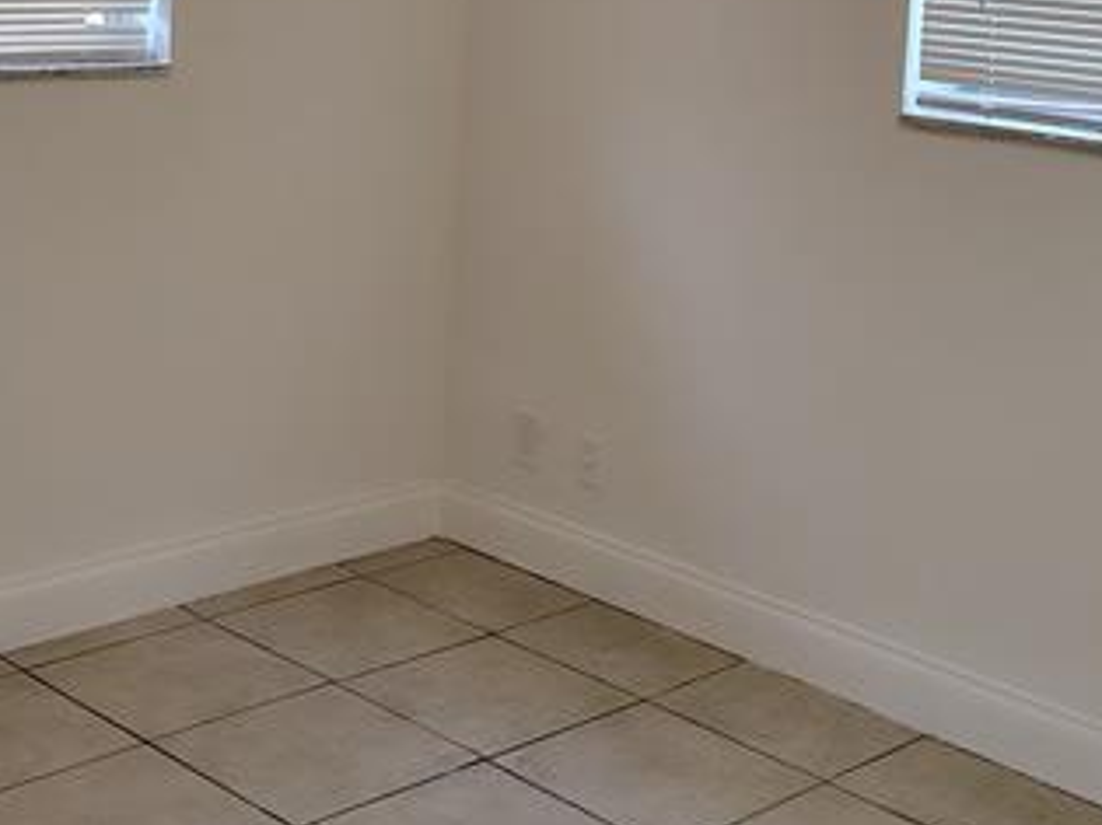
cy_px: -10
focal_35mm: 61
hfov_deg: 31.6
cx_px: 472
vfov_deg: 23.0
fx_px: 1941
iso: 680
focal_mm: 5.56
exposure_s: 1/120
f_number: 1.8
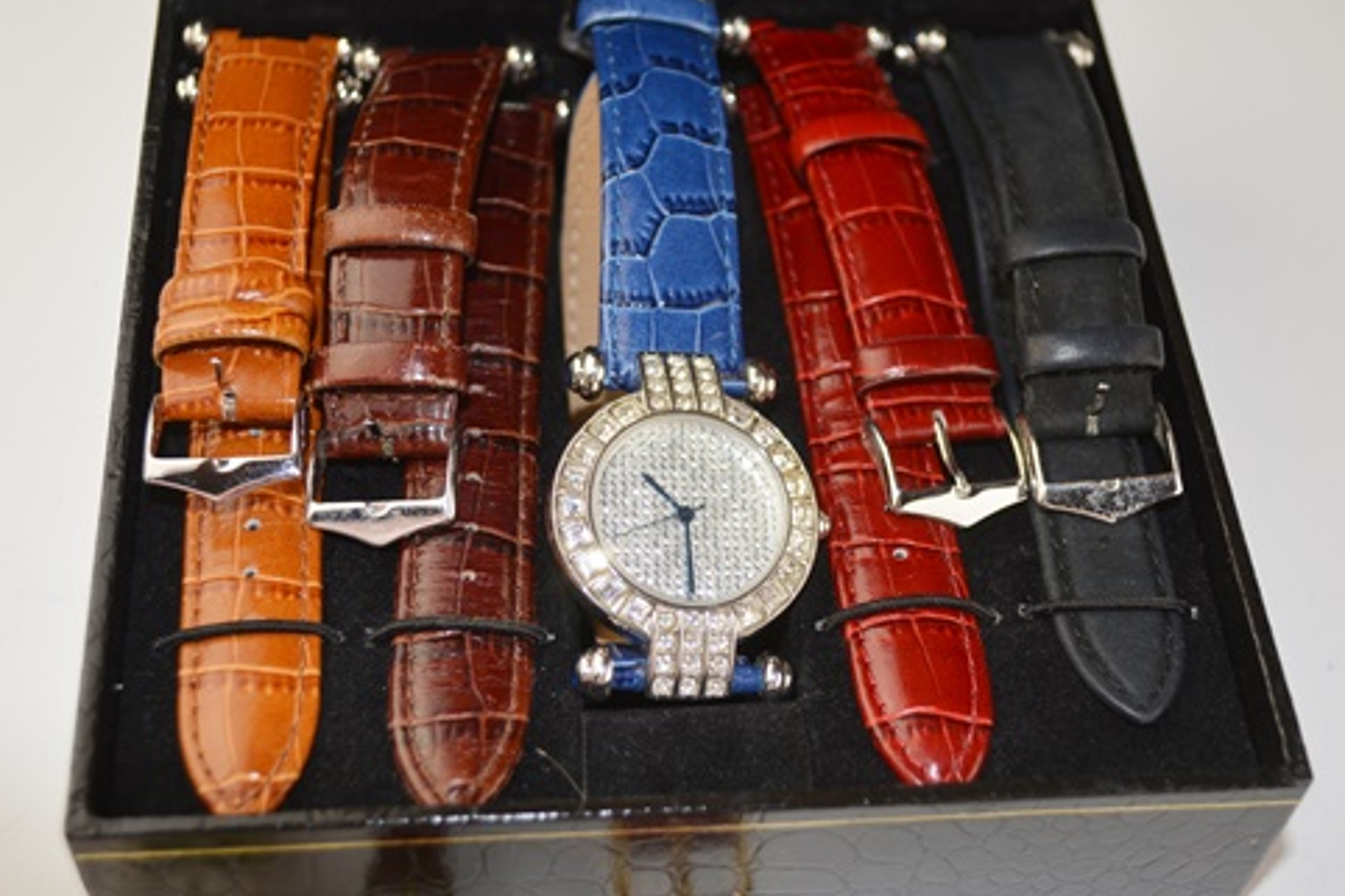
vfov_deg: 24.2
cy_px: 408
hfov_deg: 35.6
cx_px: 712
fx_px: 2091
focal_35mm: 56
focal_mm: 30
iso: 140
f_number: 4.5
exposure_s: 1/200
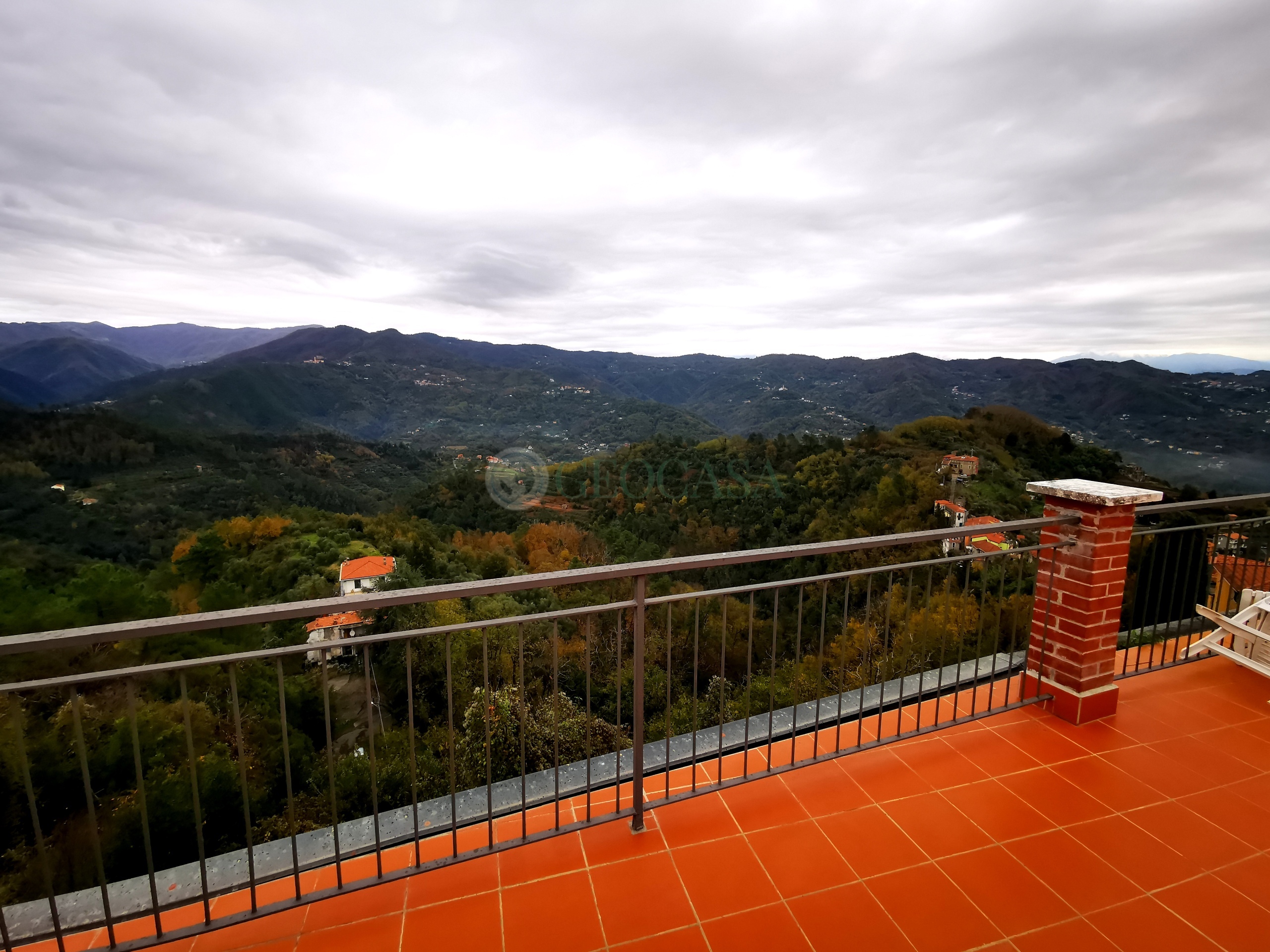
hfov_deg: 94.5
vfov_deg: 78.1
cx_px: 635
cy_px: 476
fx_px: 587
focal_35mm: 16
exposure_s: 1/150
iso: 50
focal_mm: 2.35
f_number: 2.2
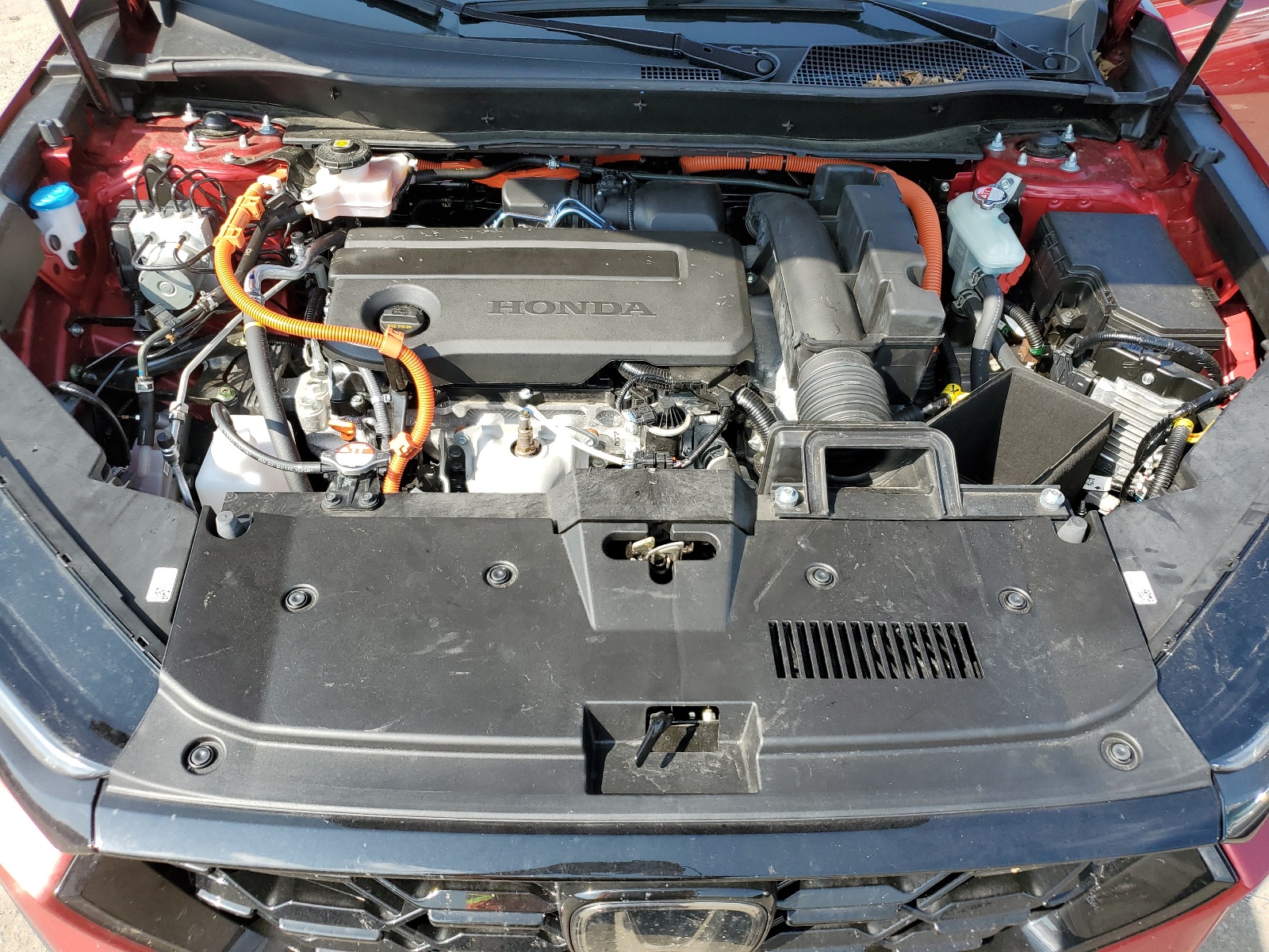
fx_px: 953
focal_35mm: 26
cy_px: 476
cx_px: 634
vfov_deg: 53.1
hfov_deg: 67.3
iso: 50
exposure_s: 1/909
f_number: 1.5
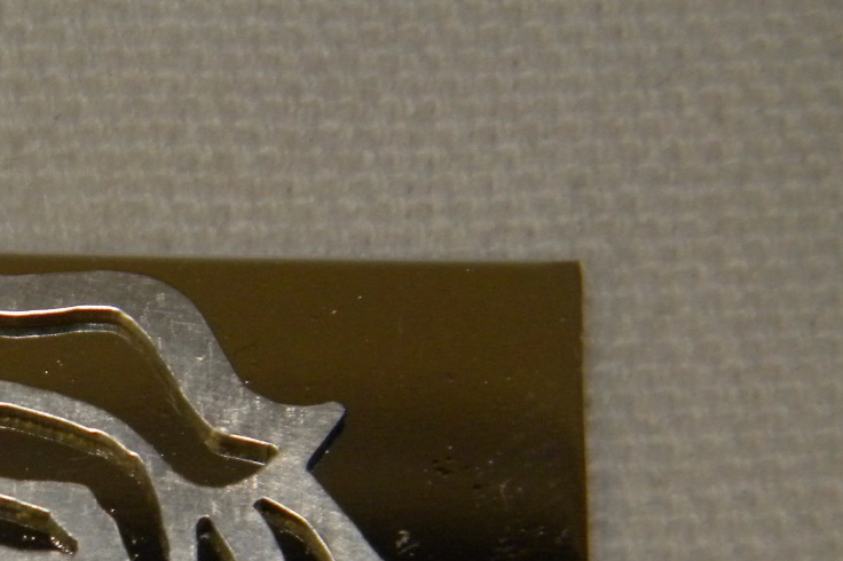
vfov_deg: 8.1
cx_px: 19
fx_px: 3955
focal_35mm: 169
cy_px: 567
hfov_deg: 12.0
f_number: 9
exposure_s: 1/30
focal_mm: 15.1
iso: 400
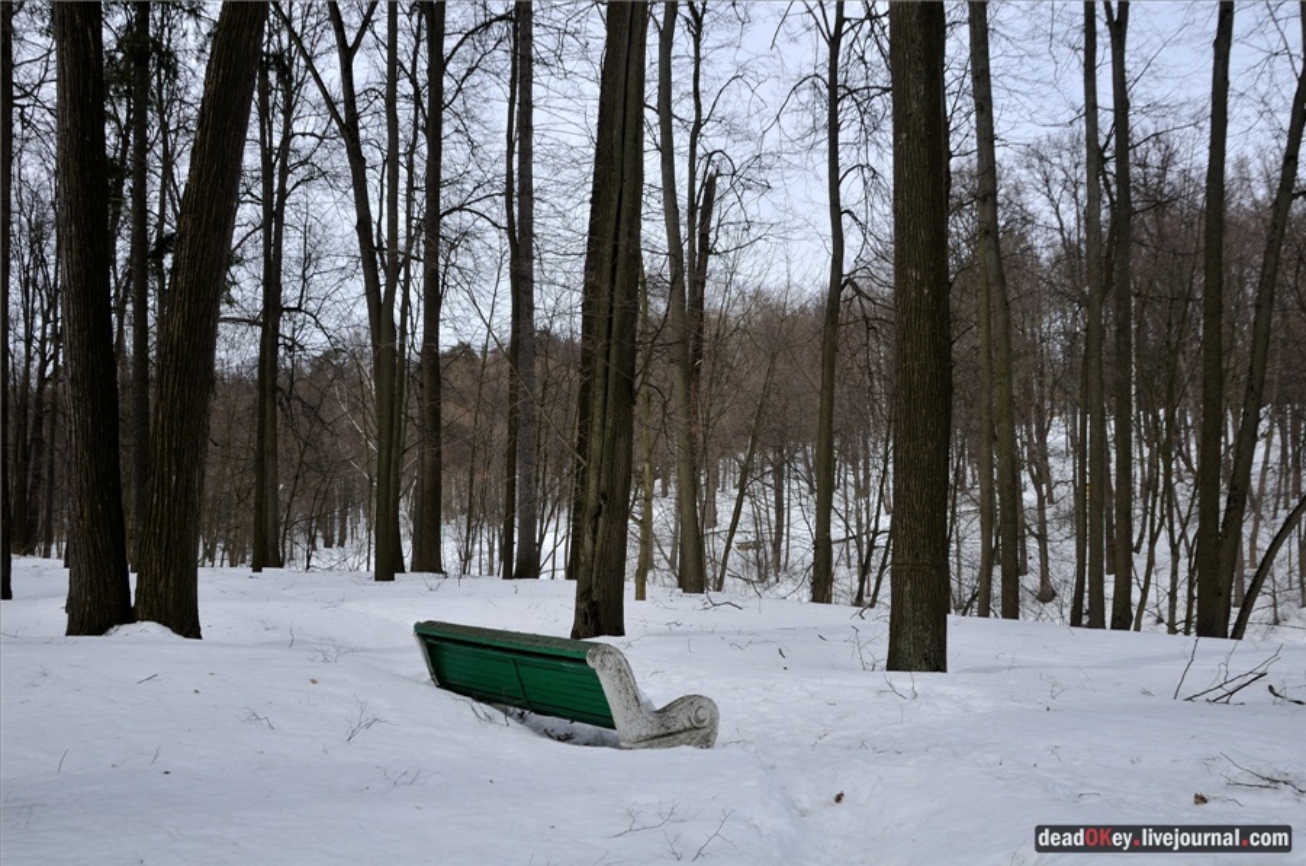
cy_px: 433
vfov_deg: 36.8
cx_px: 653
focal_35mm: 36
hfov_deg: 53.2
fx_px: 1304
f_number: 7.1
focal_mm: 24
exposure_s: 1/400
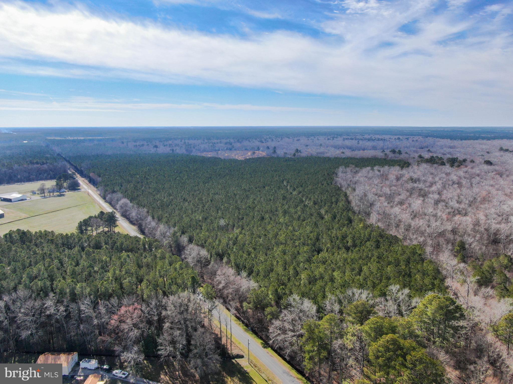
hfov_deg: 71.6
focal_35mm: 24
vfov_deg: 56.8
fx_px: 356
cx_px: 256
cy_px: 192
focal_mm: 4.39
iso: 100
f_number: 2.8
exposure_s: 1/2000
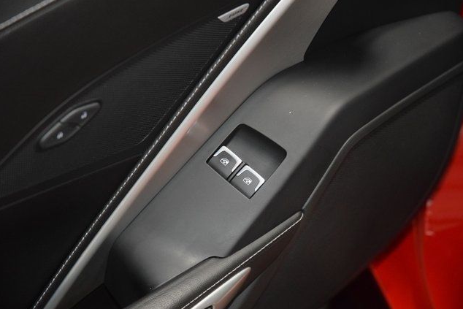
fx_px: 1364
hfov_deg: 19.3
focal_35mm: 106
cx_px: 231
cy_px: 154
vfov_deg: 12.9
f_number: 4.5
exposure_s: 1/80
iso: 3200
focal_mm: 70
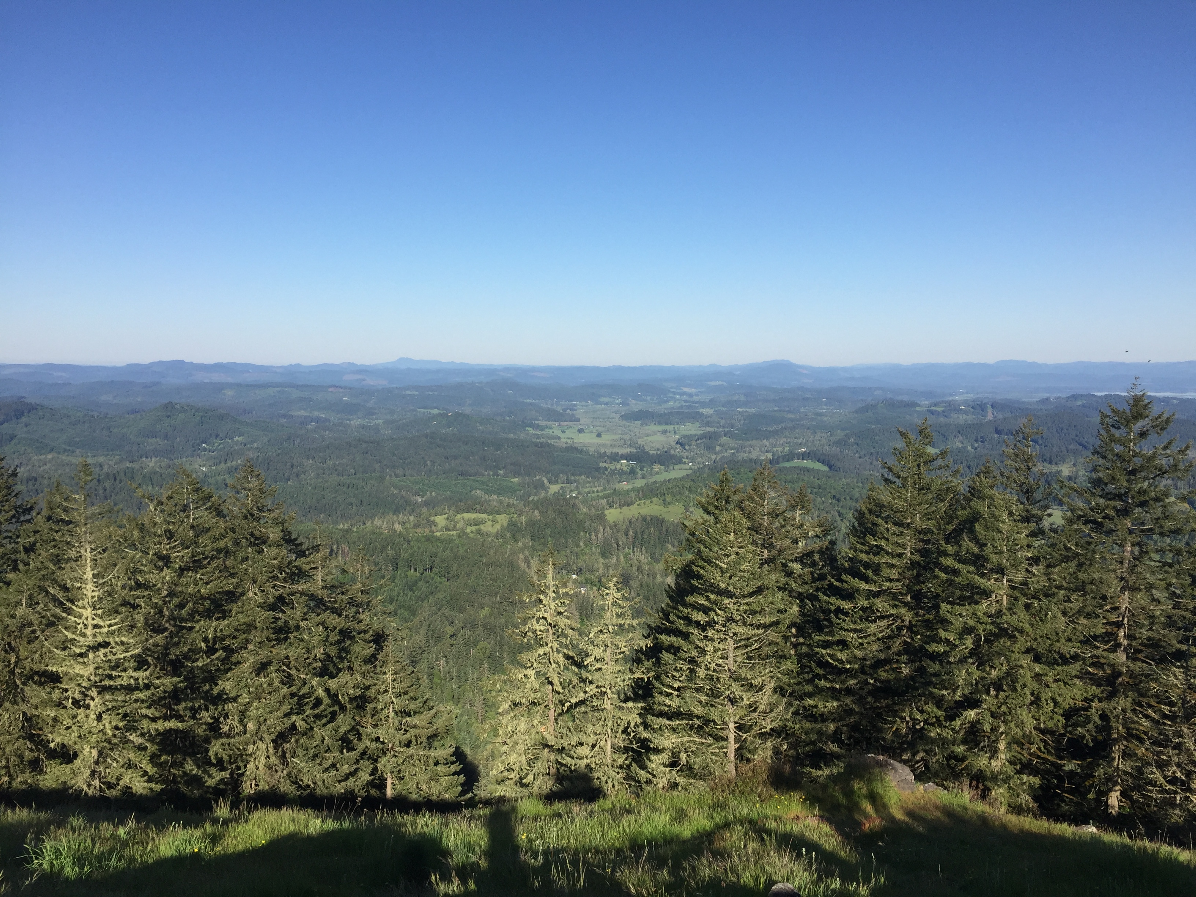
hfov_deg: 61.7
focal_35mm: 29
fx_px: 1002
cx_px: 598
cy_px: 448
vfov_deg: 48.2
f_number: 2.2
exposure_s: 1/2198
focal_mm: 4.15
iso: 32
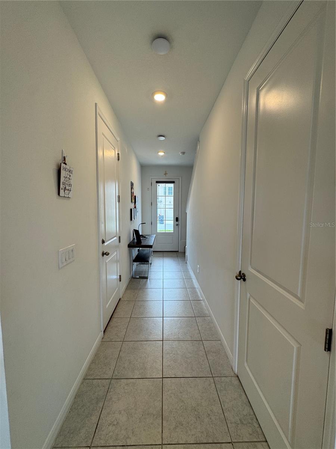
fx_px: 181
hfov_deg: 85.7
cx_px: 168
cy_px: 224
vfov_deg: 102.1
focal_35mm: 14
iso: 80
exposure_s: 1/120
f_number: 2.2
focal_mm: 2.22
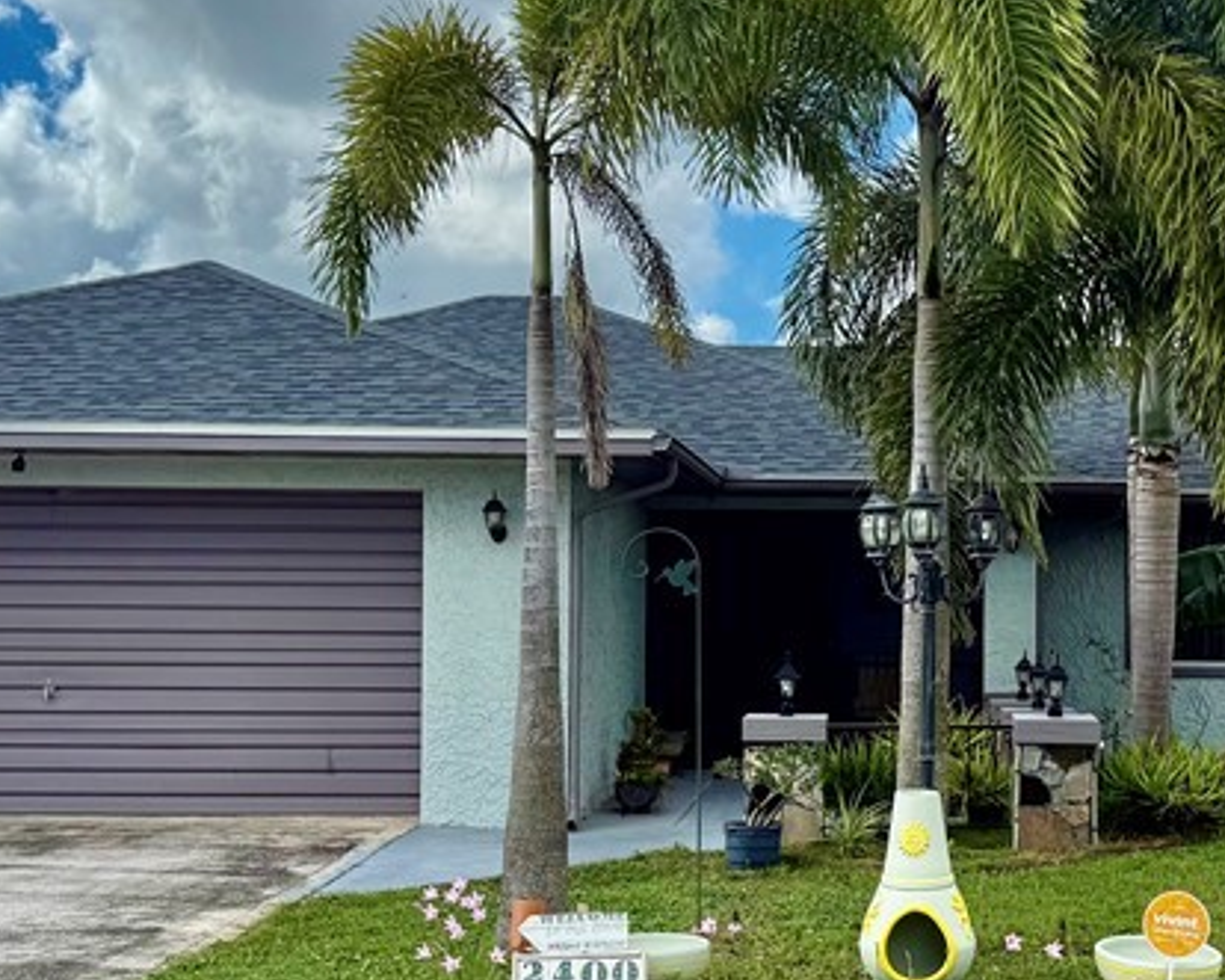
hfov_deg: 32.1
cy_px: 583
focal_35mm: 58
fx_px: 2102
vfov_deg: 26.2
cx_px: 852
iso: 80
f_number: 1.78
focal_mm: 6.76
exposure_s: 1/4405
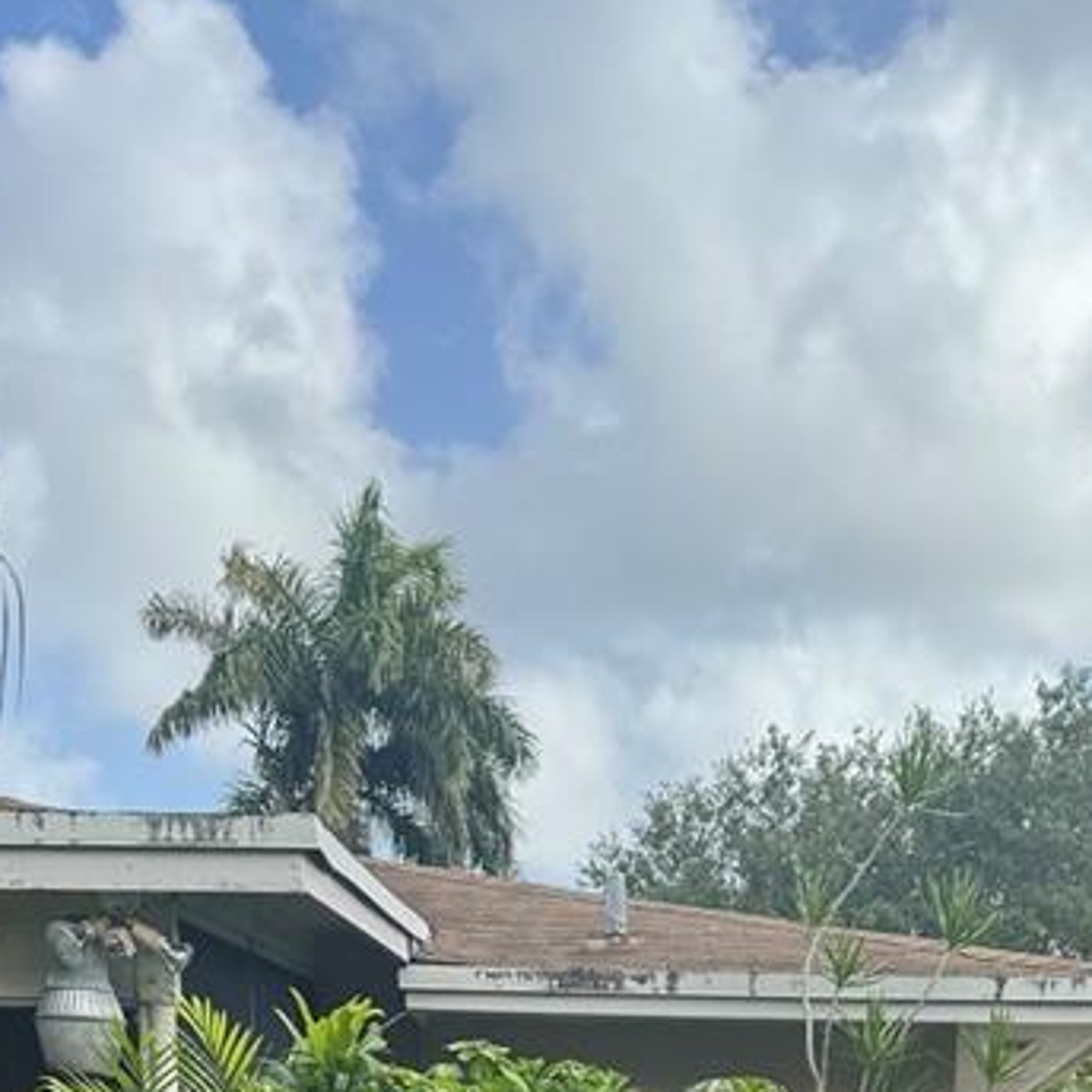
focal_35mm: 74
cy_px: 1721
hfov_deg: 23.0
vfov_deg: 19.7
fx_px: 2641
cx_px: 879
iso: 80
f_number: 1.78
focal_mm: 6.76
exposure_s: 1/2331
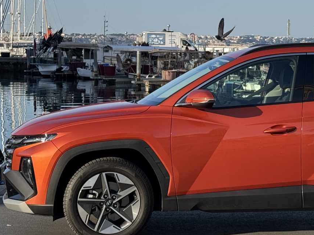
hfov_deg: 18.4
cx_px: 249
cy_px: 93
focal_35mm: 106
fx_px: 962
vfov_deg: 14.0
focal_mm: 6.76
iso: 64
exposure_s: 1/3425
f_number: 1.78
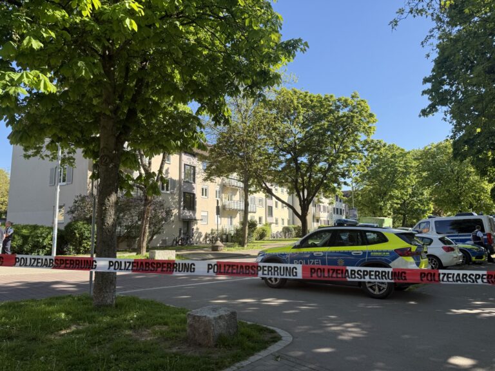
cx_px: 248
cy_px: 186
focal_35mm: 24
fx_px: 343
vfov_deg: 56.8
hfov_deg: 71.6
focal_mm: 6.76
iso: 100
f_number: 1.78
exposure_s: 1/1770
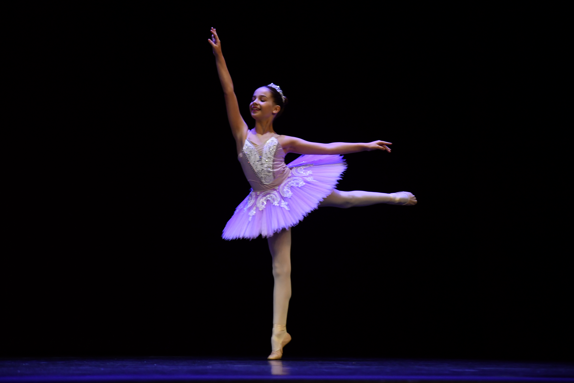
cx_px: 287
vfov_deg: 9.9
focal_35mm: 138
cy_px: 192
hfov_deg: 14.9
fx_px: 2200
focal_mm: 92
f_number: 4.5
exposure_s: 1/250
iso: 640
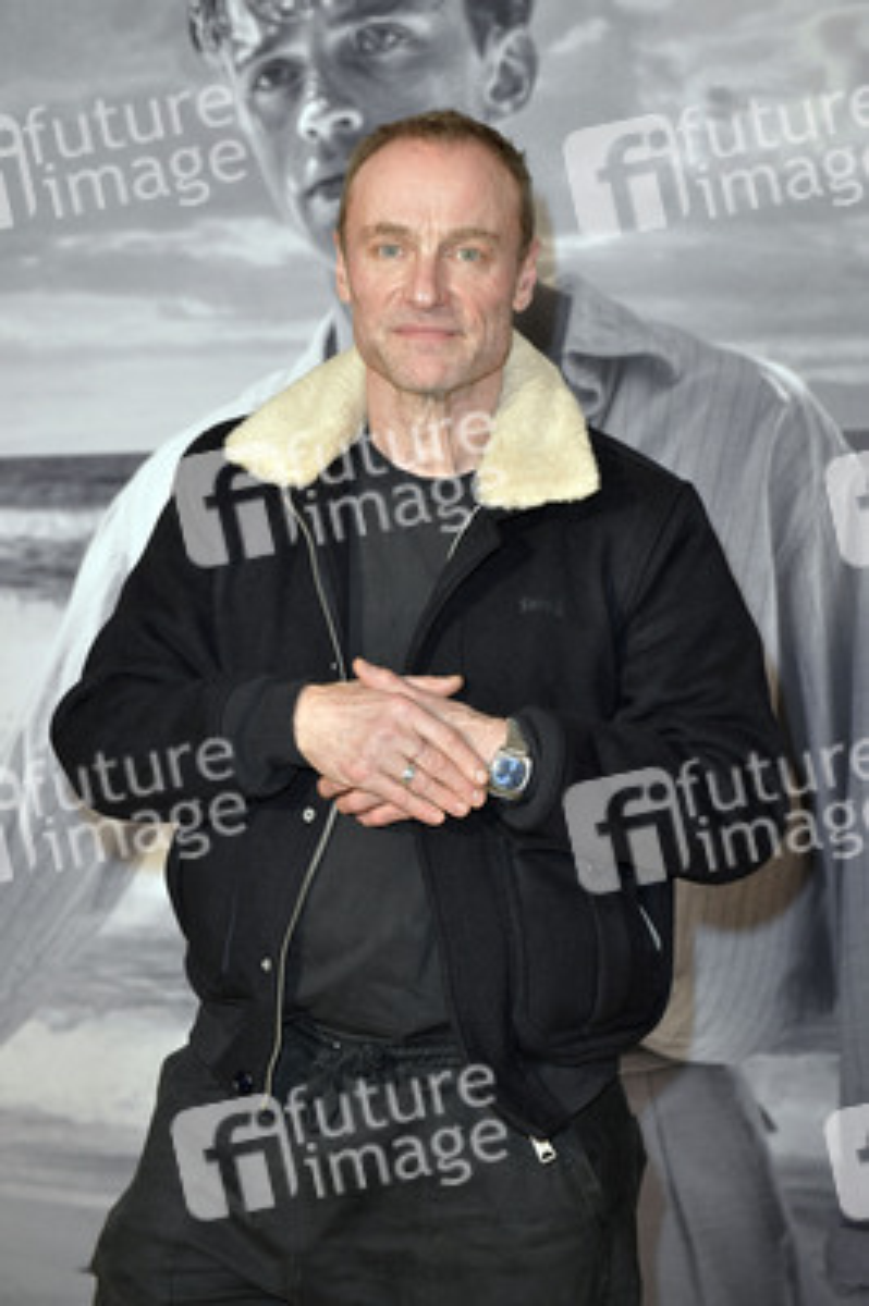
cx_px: 434
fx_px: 2394
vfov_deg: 30.5
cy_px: 653
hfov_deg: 20.6
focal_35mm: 66
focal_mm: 66
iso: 1600
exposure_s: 1/125
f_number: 5.6
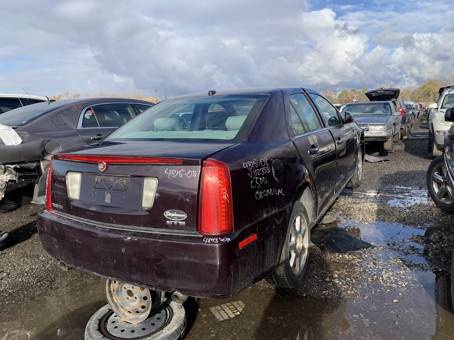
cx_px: 227
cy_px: 170
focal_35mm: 26
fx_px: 341
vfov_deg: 53.1
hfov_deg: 67.3
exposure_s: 1/1299
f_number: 1.8
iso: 25
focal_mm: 4.25
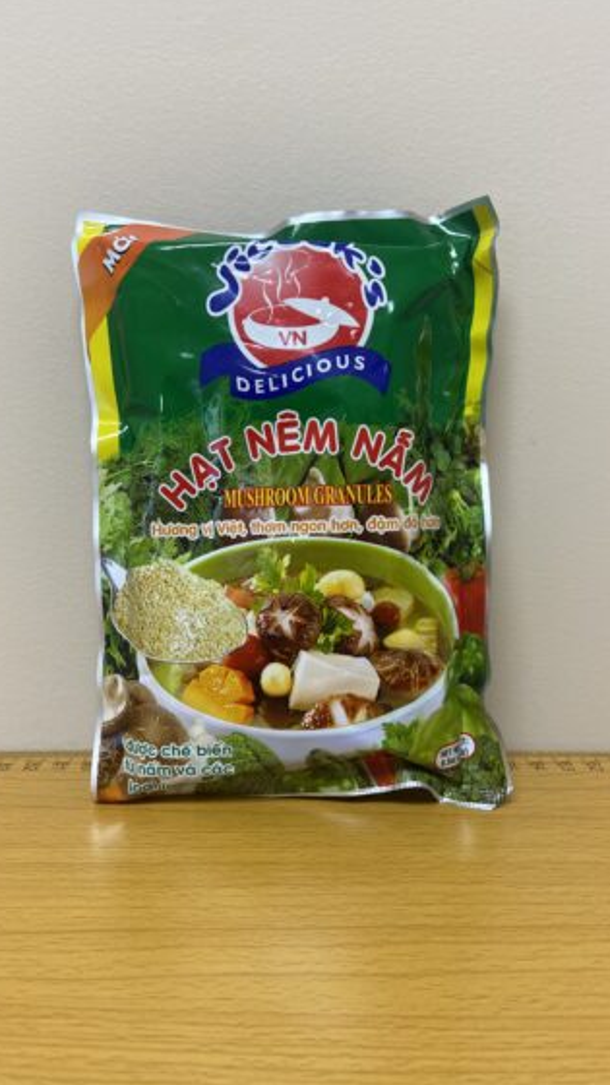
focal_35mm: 29
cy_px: 543
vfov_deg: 66.1
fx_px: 834
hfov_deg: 40.2
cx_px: 298
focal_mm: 4.25
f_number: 1.8
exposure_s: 1/60
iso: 64
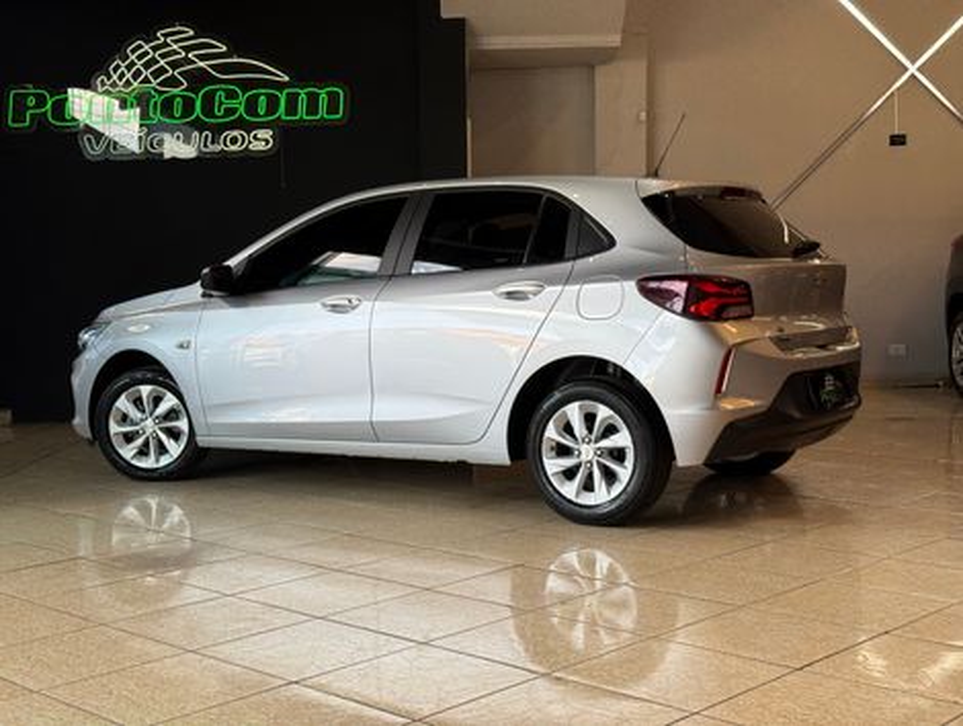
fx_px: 1337
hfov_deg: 39.6
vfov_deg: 30.3
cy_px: 363
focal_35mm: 48
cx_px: 482
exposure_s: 1/135
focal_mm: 6.76
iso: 50
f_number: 1.78
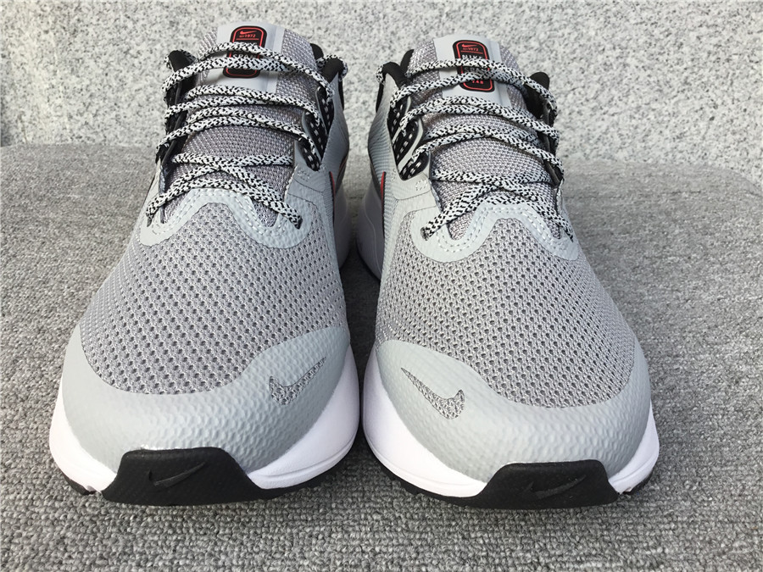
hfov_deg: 58.4
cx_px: 382
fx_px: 683
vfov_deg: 45.4
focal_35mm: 31
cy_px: 286
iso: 25
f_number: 2.4
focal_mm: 3.3
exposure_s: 1/178
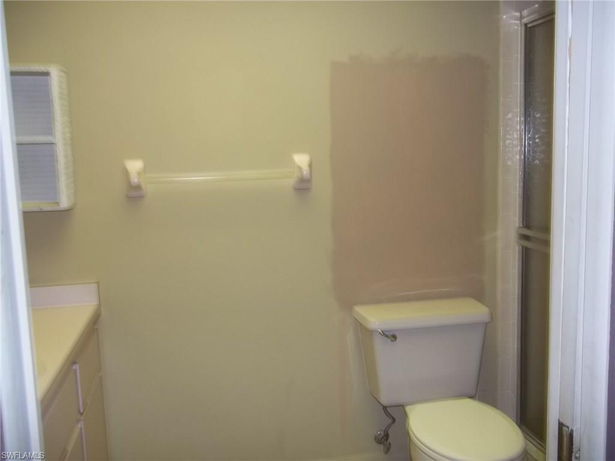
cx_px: 308
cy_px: 230
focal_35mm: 32
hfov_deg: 56.8
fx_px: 569
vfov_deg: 44.2
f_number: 2.9
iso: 64
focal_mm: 5.7
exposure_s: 1/30
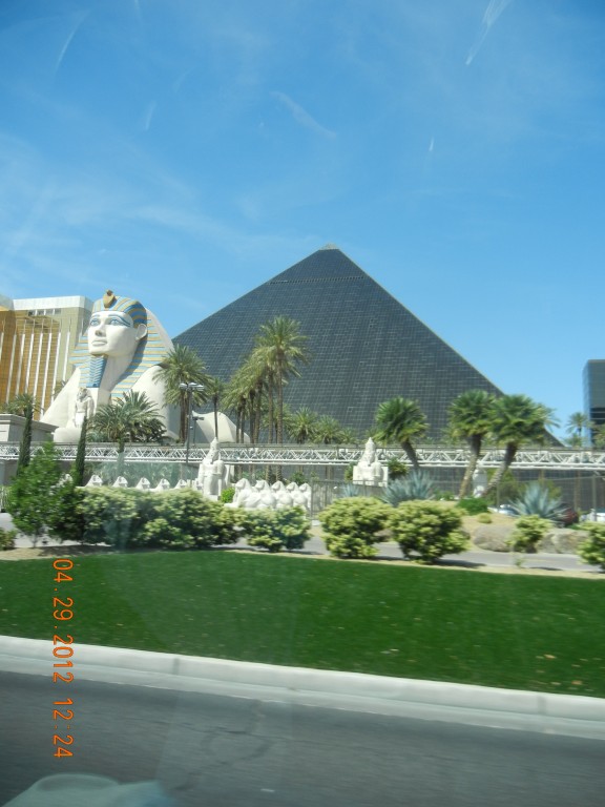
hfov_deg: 46.8
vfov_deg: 60.0
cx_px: 302
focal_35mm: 30
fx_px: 699
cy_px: 404
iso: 160
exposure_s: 1/243
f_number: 7
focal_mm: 5.4
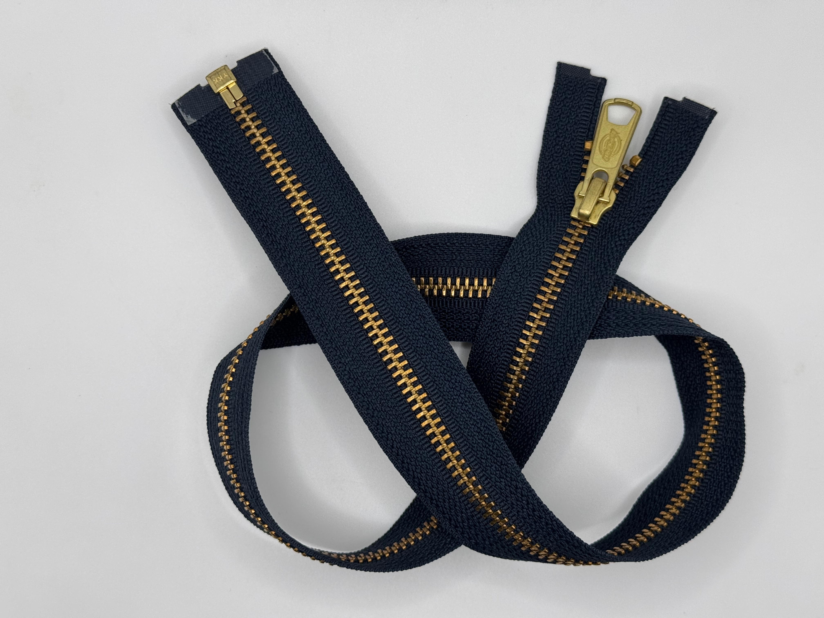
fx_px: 1143
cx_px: 412
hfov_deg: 39.7
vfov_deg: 30.3
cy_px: 309
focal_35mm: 48
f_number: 1.78
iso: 64
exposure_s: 1/271
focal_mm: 6.76
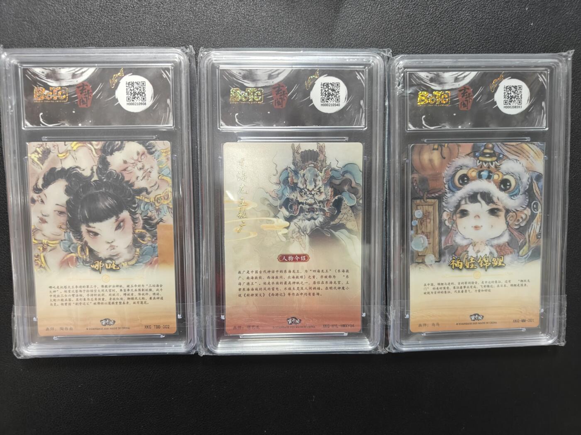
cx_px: 290
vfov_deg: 56.8
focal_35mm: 24
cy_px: 218
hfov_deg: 71.6
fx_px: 403
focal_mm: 5.59
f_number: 1.8
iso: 250
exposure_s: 1/41
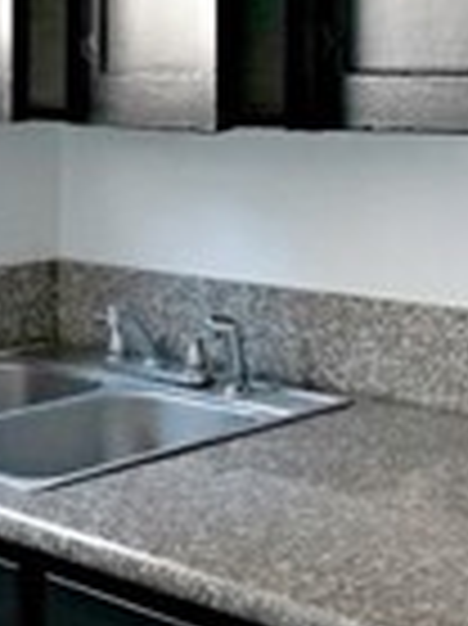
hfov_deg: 18.8
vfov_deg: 26.5
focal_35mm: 71
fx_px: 1282
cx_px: 648
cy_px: 56
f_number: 4
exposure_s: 1/160
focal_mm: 16
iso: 2500
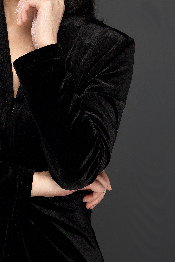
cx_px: 2
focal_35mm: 165
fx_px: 1202
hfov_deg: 8.3
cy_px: 74
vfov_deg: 12.4
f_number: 11
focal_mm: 78
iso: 64
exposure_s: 1/125
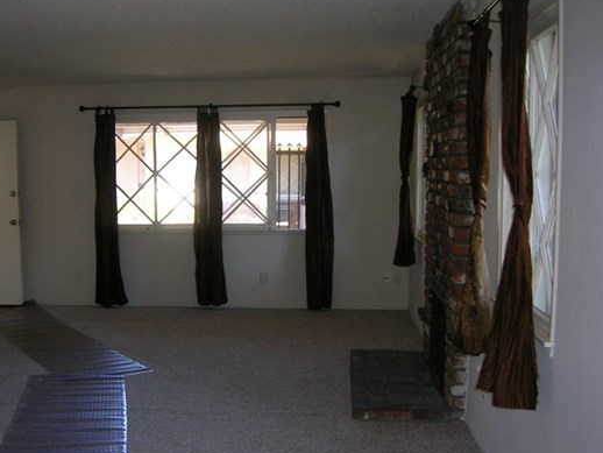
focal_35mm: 42
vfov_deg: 34.3
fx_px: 732
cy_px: 263
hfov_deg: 44.5
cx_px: 242
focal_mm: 5.7
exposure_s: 1/30
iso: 53
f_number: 2.9
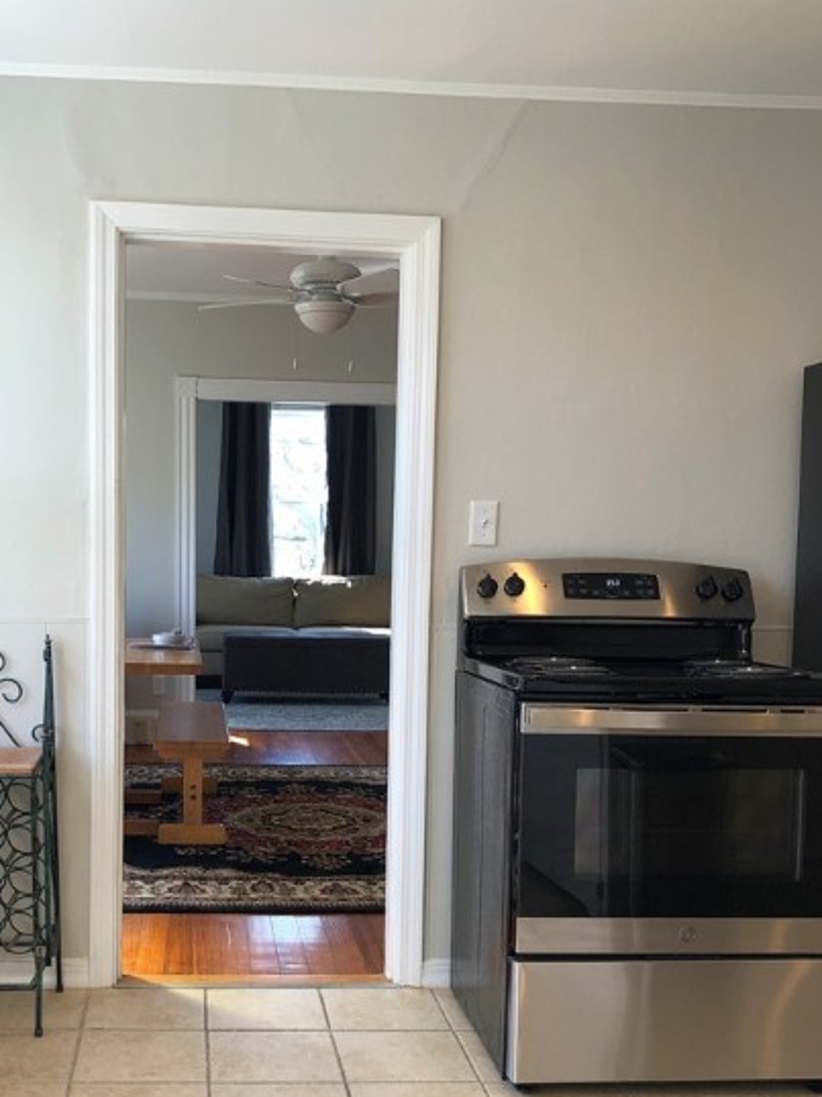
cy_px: 650
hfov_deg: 35.5
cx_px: 253
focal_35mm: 40
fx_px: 1267
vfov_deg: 46.6
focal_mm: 3.99
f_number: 1.8
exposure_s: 1/120
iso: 32
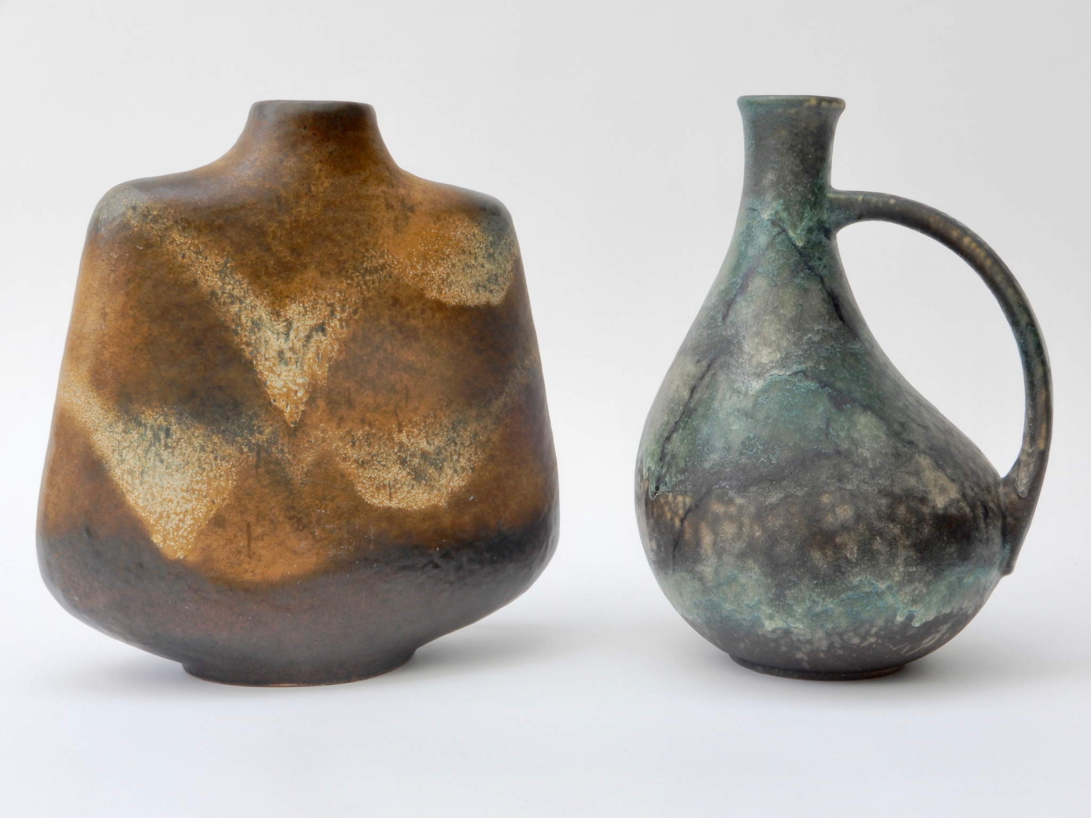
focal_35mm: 57
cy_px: 409
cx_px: 546
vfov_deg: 25.7
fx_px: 1796
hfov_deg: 33.8
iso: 80
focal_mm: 10.2
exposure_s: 1/13
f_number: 8
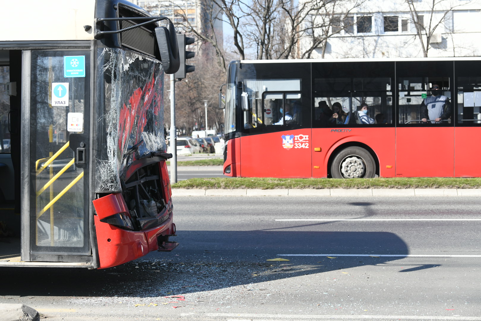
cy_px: 160
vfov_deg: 18.9
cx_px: 240
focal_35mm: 72
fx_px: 962
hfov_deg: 28.1
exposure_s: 1/2500
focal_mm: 72
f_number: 5
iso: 800
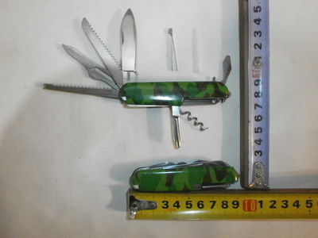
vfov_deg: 51.4
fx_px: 248
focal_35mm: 27
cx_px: 159
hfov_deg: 65.3
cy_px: 119
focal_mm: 4.8
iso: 800
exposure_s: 1/40
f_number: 2.9
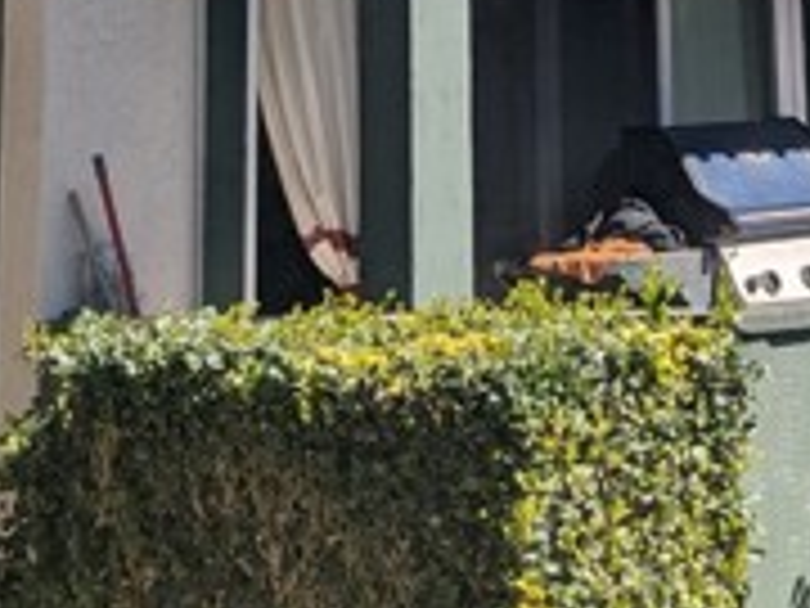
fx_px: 2246
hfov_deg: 19.6
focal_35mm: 96
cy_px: -428
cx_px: 891
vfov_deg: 14.0
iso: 54
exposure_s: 1/2597
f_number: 1.73
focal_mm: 4.38
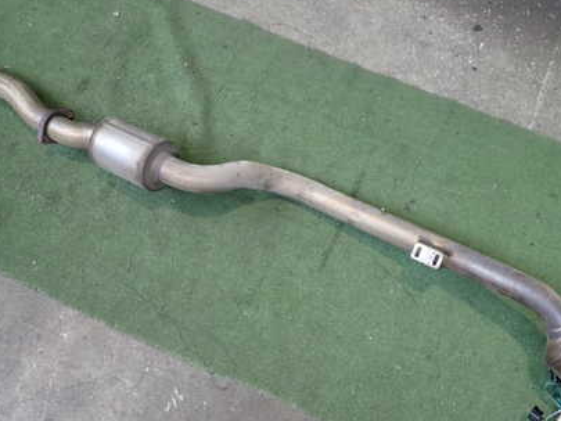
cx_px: 320
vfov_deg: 38.4
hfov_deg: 50.0
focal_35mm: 37
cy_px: 269
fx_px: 600
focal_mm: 4.5
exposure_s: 1/50
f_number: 2
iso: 200
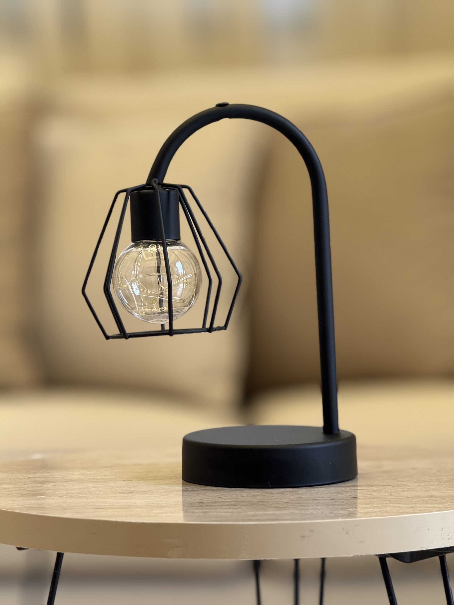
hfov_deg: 12.3
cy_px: 302
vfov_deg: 16.4
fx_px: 2098
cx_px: 227
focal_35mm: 120
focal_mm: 15.66
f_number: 2.8
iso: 100
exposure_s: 1/100
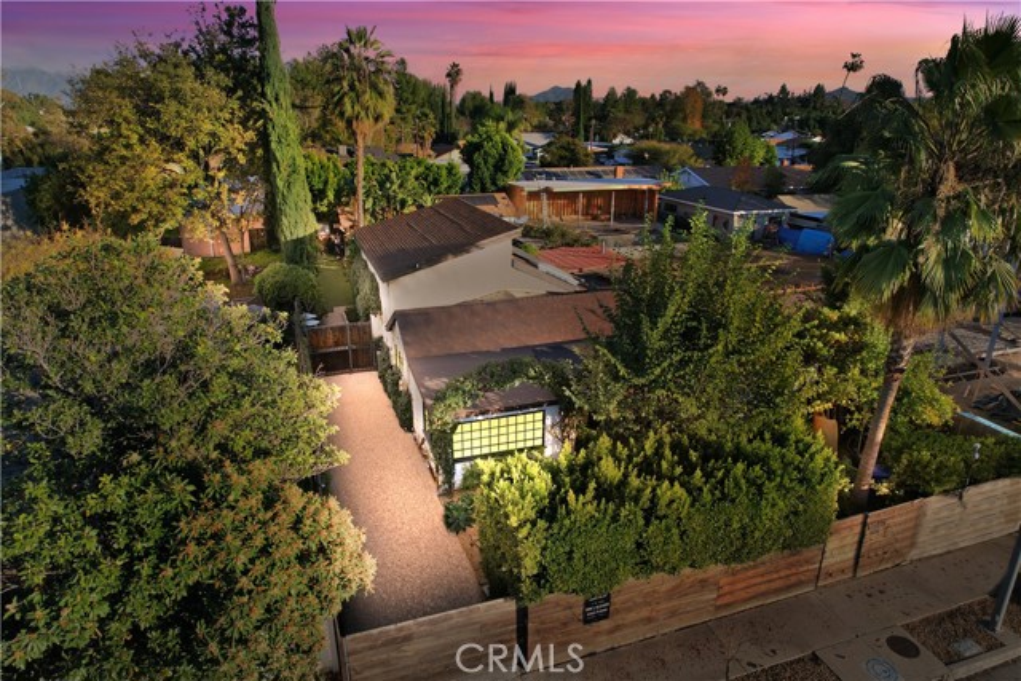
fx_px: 624
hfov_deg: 78.6
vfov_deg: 57.3
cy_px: 340
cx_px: 510
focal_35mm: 22
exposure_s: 1/725
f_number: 2.8
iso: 100
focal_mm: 8.38
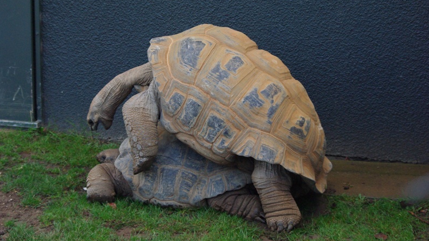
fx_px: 990
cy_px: 122
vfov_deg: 13.9
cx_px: 215
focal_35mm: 87
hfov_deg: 24.5
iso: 800
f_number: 5.6
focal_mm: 55
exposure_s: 1/350
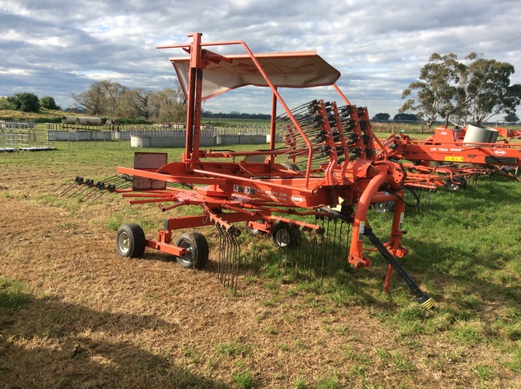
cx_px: 260
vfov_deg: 44.1
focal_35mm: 32
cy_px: 194
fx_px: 481
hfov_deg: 56.9
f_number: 2.4
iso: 32
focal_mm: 3.3
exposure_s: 1/894
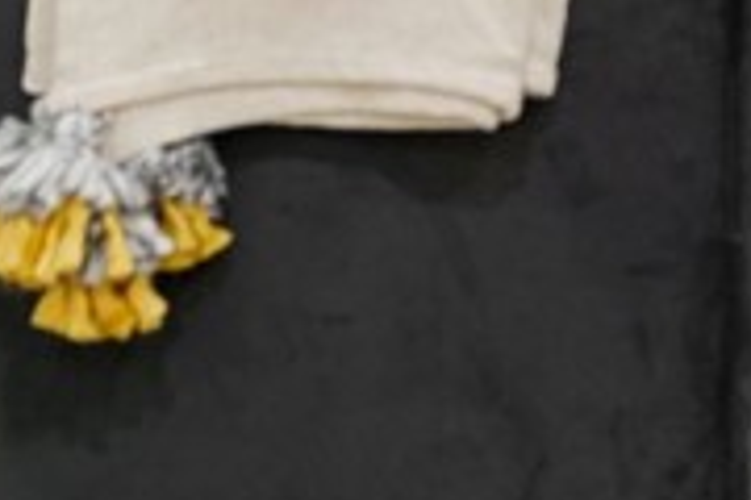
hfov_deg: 13.8
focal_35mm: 135
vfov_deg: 9.8
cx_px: 1277
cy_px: -317
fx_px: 2816
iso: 320
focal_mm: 38
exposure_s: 1/60
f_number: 2.8
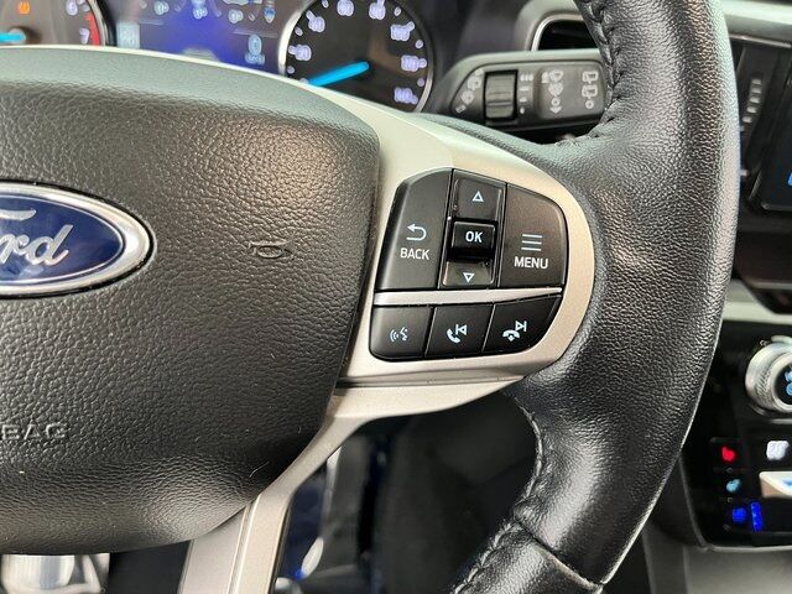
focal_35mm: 26
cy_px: 297
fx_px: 595
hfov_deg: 67.3
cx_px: 396
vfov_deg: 53.1
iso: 500
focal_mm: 5.1
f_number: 1.6
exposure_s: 1/40
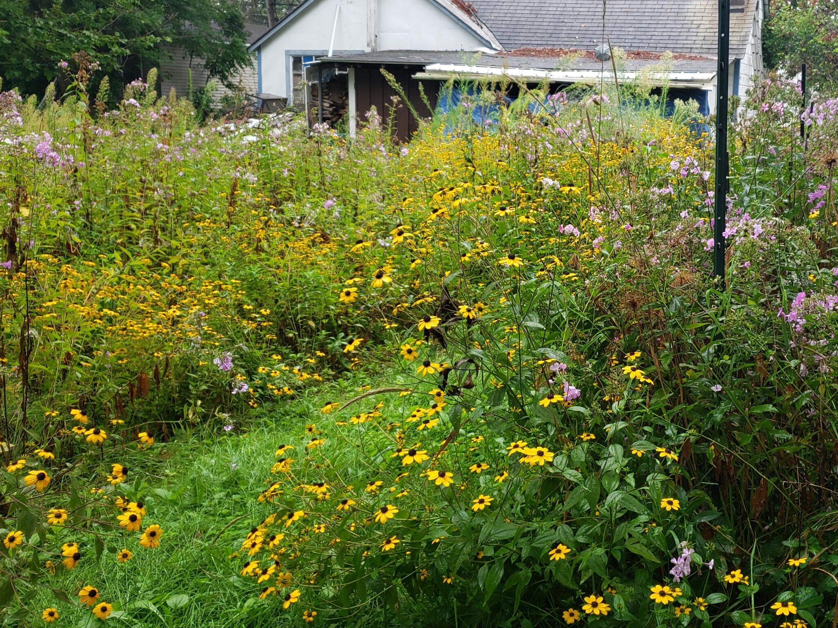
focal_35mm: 38
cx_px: 596
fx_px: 920
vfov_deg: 37.7
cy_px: 277
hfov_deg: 47.7
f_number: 2.4
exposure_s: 1/120
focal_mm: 4.3
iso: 64
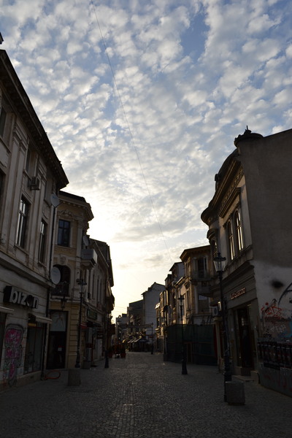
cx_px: 146
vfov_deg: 67.4
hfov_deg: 47.9
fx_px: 328
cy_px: 219
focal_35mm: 27
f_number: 8
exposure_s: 1/250
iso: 100
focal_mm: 18
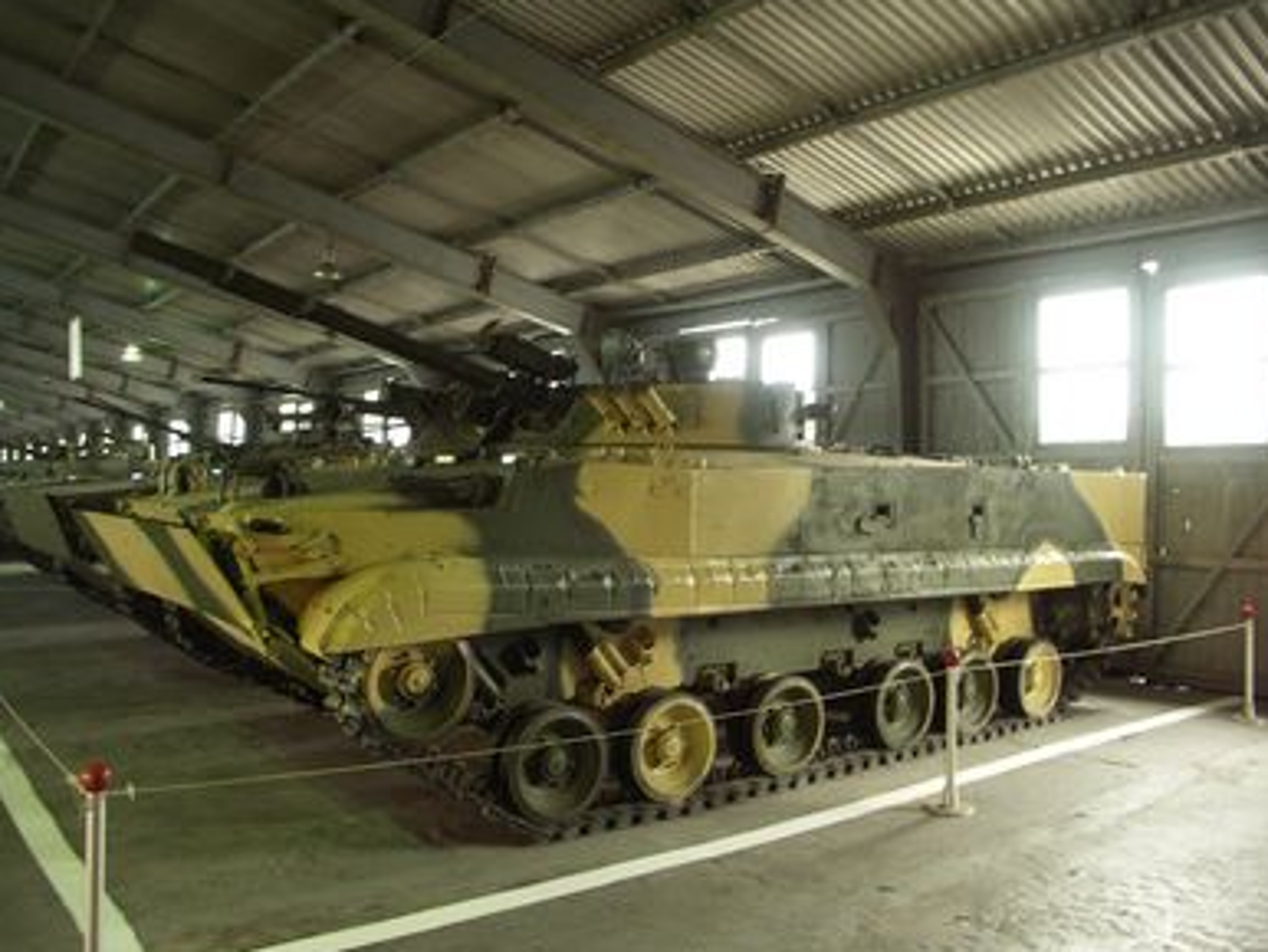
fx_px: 1063
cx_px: 627
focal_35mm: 29
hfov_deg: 61.6
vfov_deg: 48.3
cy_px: 479
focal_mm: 7.2
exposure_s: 1/8
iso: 125
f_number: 2.8
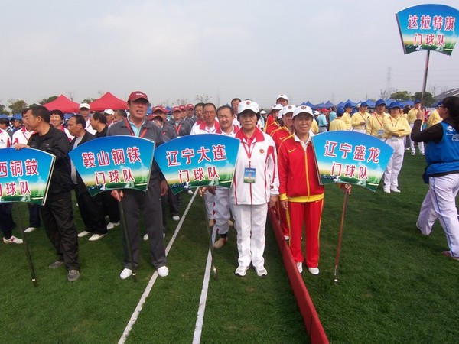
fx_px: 305
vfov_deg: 58.9
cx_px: 230
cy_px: 172
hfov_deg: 73.9
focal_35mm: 23
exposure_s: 1/200
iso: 64
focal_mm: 3.8
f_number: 5.6
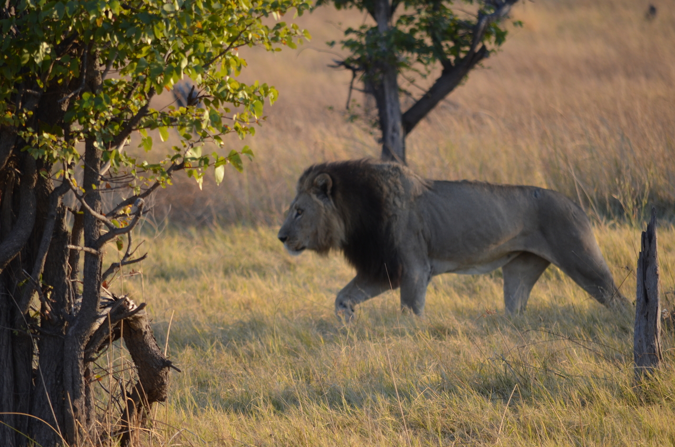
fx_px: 8421
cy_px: 224
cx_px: 338
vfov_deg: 3.0
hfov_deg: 4.6
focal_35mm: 450
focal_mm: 300
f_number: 5.6
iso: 400
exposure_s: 1/400
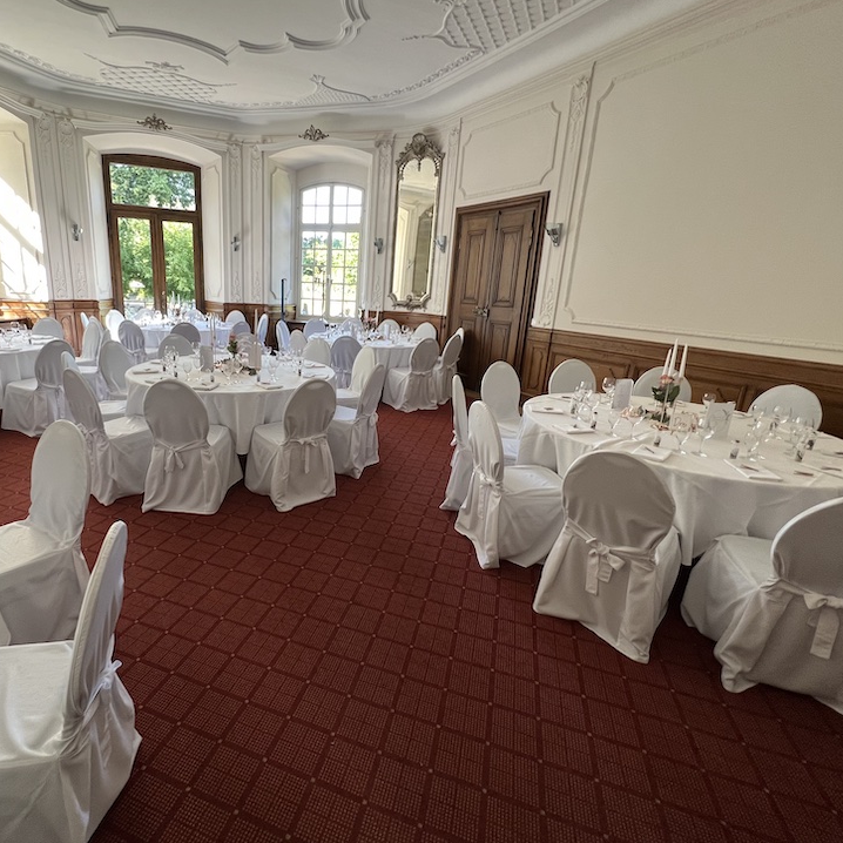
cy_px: 411
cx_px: 339
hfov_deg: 86.4
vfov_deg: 87.4
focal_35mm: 16
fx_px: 441
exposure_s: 1/99
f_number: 1.8
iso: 160
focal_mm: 1.57
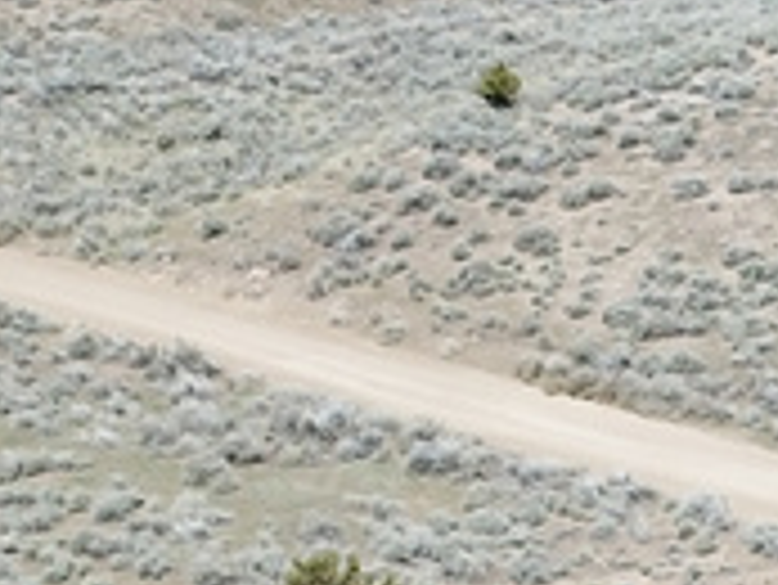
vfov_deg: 8.7
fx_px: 3464
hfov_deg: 10.7
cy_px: 1444
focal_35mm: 154
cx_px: 1956
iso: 100
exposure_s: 1/1106
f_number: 2.2
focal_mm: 4.73
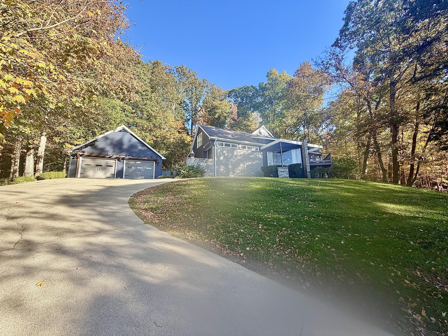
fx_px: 181
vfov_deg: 85.7
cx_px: 224
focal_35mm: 14
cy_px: 168
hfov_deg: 102.1
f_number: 2.2
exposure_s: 1/451
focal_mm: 2.22
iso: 64
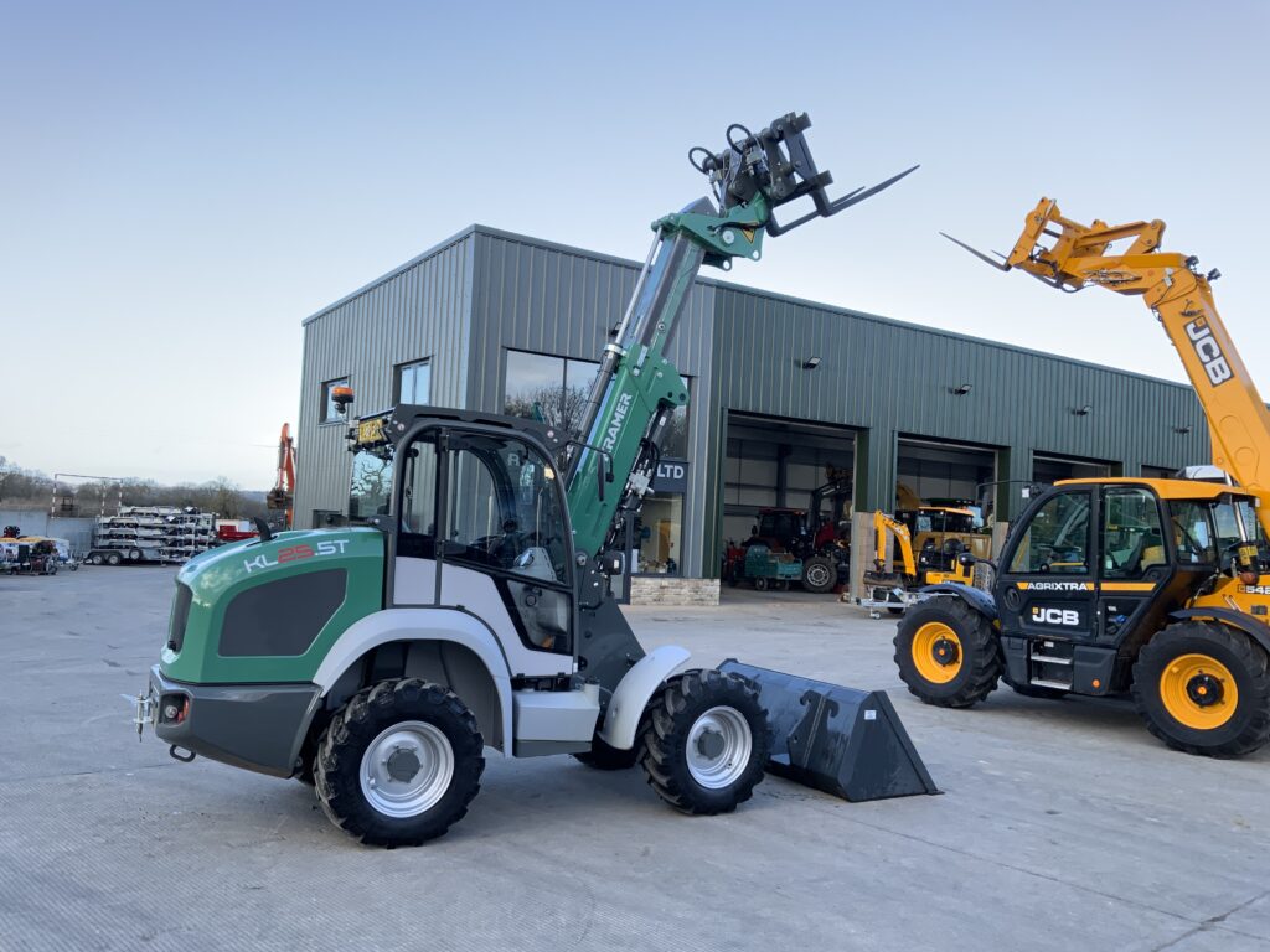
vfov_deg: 48.2
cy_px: 476
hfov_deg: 61.7
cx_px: 635
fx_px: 1064
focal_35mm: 29
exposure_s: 1/145
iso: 16
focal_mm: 3
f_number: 1.8
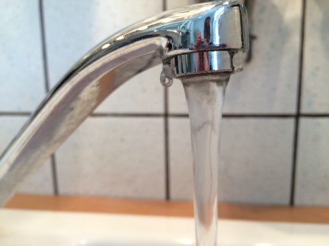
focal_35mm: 29
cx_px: 164
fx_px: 276
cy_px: 123
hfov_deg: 61.7
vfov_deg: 48.2
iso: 50
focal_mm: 4.15
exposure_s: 1/33
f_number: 2.2
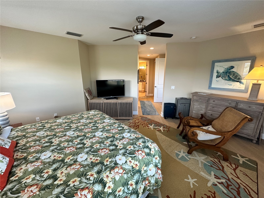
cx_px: 132
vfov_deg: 85.7
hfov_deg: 102.1
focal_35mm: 14
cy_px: 99
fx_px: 107
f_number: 2.2
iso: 250
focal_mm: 2.22
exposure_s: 1/120
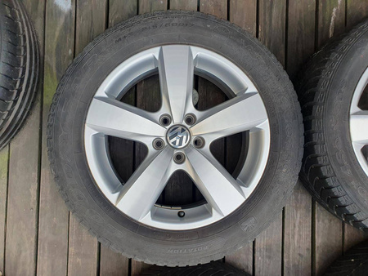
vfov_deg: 53.1
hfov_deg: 67.3
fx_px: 277
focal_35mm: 26
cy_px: 138
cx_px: 184
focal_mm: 4.32
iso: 50
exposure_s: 1/171
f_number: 2.4
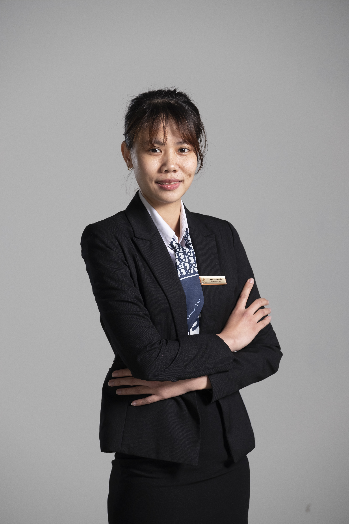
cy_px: 262
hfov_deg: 9.7
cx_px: 174
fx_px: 2065
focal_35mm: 142
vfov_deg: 14.4
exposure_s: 1/160
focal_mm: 94.5
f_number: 4
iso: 200
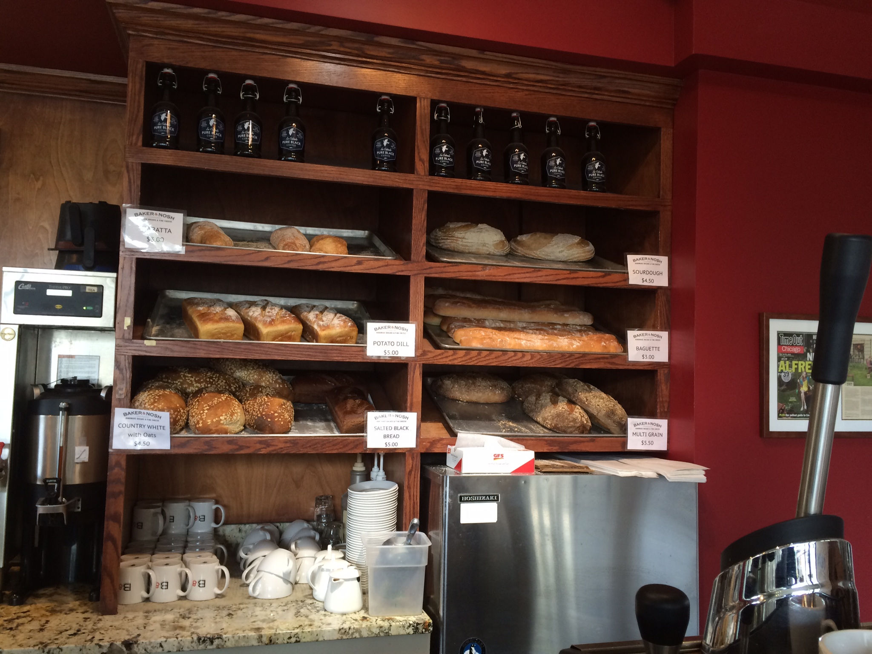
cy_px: 327
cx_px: 436
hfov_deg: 61.7
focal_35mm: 29
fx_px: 731
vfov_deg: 48.2
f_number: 2.2
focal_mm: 4.15
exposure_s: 1/30
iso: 80
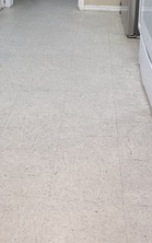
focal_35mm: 55
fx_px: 364
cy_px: 13
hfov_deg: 23.6
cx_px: 65
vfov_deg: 34.3
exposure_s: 1/60
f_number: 1.78
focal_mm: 6.76
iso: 250
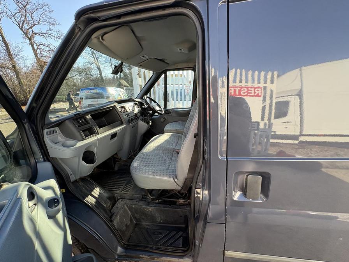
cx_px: 174
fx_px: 141
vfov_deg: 85.7
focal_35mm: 14
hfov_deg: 102.1
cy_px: 131
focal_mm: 2.22
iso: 64
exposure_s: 1/140
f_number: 2.2
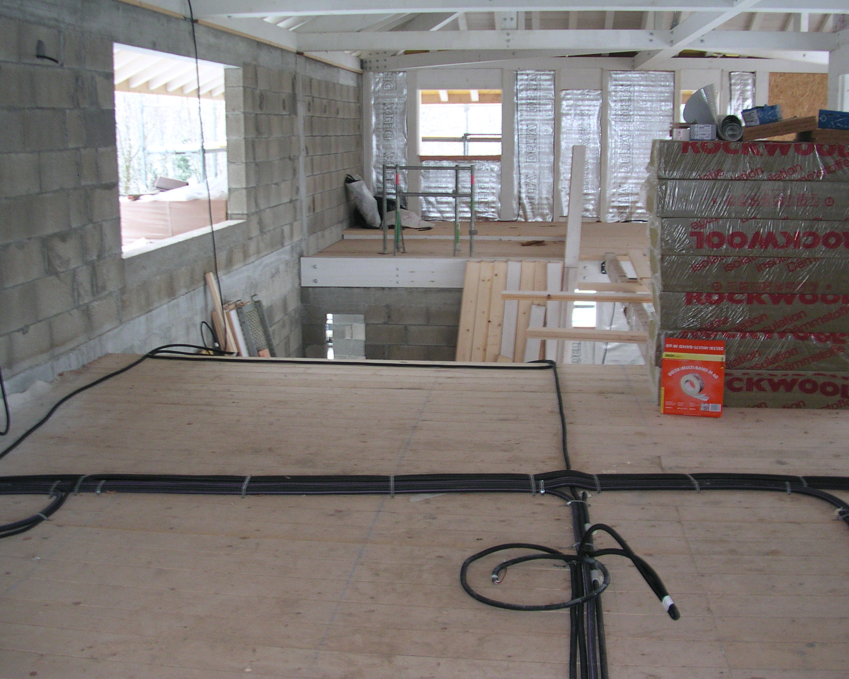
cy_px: 341
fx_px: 980
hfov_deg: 46.8
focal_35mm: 39
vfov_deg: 38.2
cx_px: 444
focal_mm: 5.6
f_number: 2.7
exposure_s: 1/30
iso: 106
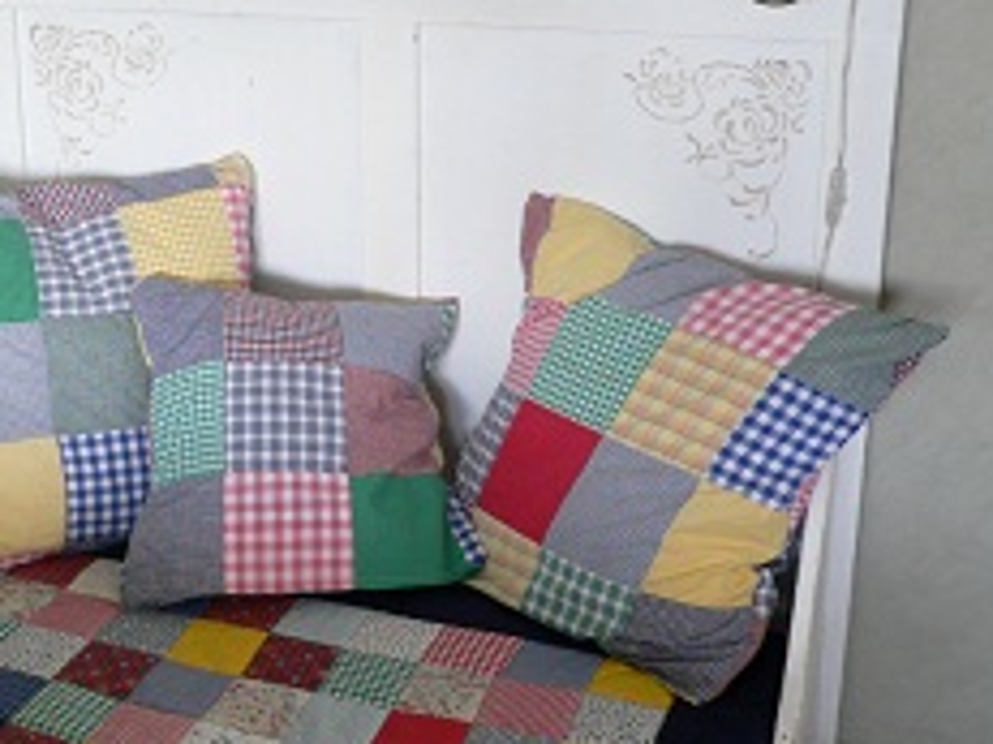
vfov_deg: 26.0
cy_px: 282
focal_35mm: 56
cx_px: 277
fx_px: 1606
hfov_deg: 33.8
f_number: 2.8
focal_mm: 5.8
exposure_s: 1/20
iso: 100
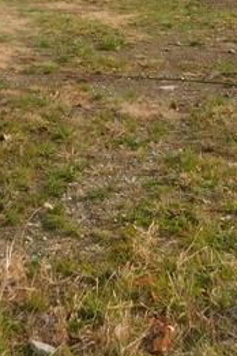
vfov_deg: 20.3
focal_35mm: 94
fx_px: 928
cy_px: -75
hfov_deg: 14.5
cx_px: 93
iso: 125
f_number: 3
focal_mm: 4
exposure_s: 1/800
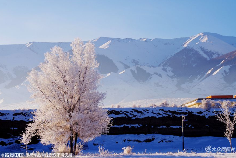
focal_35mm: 85
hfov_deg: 24.0
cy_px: 78
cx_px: 119
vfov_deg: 16.2
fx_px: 554
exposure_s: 1/320
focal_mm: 55
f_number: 8
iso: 100
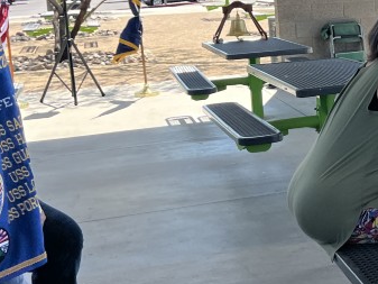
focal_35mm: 79
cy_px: 63
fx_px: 863
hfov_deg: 22.6
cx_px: 460
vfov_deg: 18.5
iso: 50
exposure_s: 1/1372
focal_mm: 5.1
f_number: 1.6
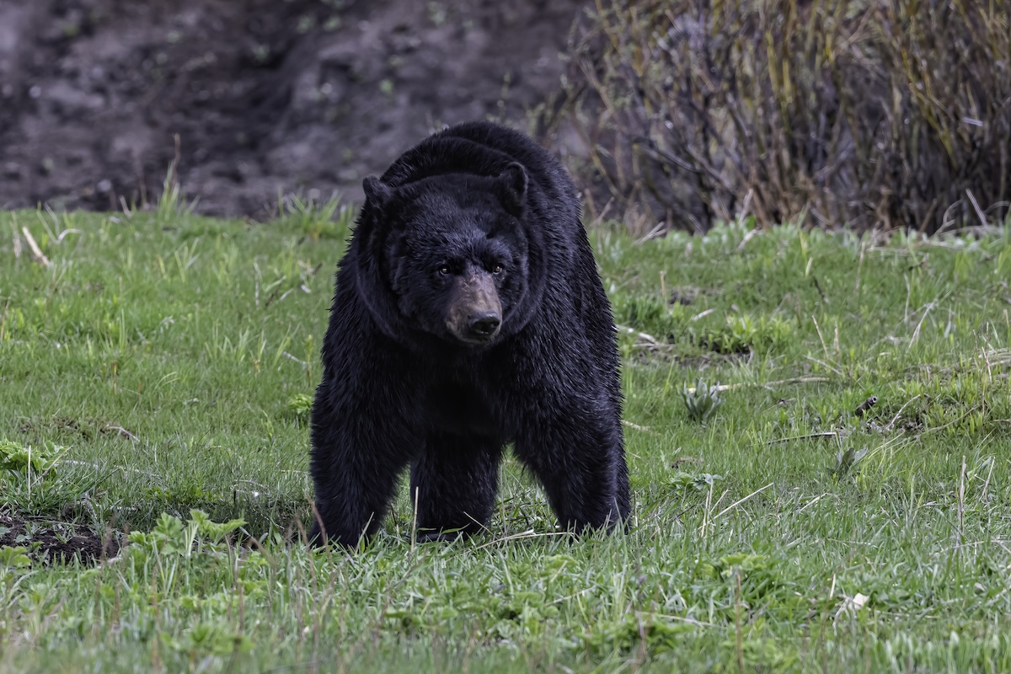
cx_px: 506
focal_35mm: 500
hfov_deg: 4.1
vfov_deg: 2.7
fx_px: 14041
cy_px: 337
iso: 800
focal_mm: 500
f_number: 5.6
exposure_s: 1/2000
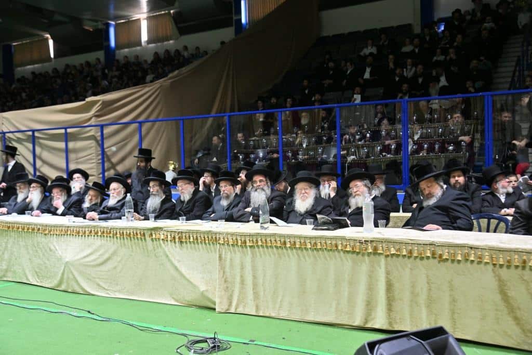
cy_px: 178
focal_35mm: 38
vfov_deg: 35.1
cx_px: 266
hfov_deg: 50.7
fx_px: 562
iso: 1000
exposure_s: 1/160
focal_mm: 38
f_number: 4
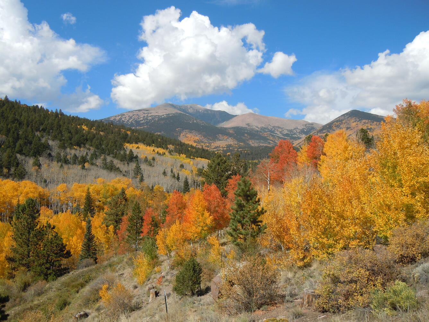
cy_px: 161
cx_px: 214
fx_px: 372
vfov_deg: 46.8
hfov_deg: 60.0
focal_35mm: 30
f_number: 7
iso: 100
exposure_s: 1/250
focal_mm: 5.4
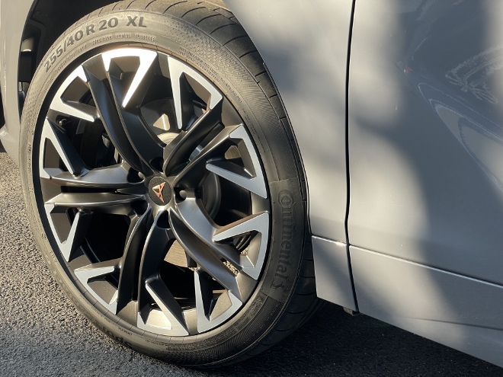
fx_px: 756
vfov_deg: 28.0
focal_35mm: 52
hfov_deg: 36.8
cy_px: 188
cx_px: 252
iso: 25
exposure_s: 1/103
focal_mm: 6
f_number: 2
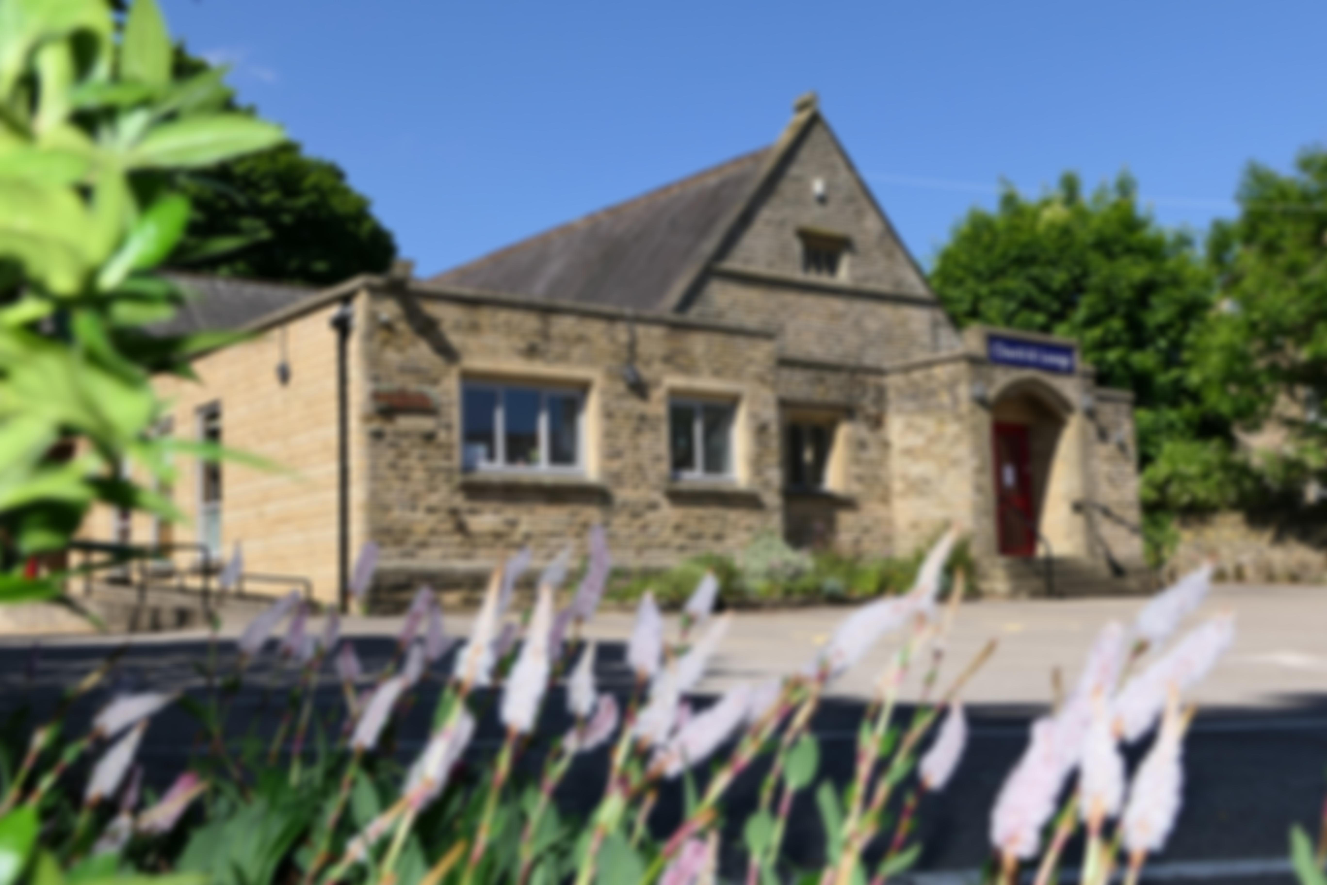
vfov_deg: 32.6
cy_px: 442
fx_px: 1511
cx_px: 664
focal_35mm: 41
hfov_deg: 47.4
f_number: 4
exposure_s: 1/1000
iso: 125
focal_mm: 14.9
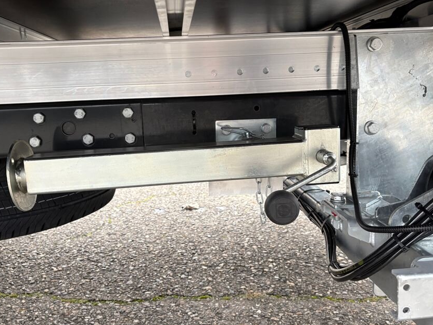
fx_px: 400
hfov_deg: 56.8
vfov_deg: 44.2
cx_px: 203
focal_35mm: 32
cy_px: 157
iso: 160
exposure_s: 1/60
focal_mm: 5.96
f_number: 1.6
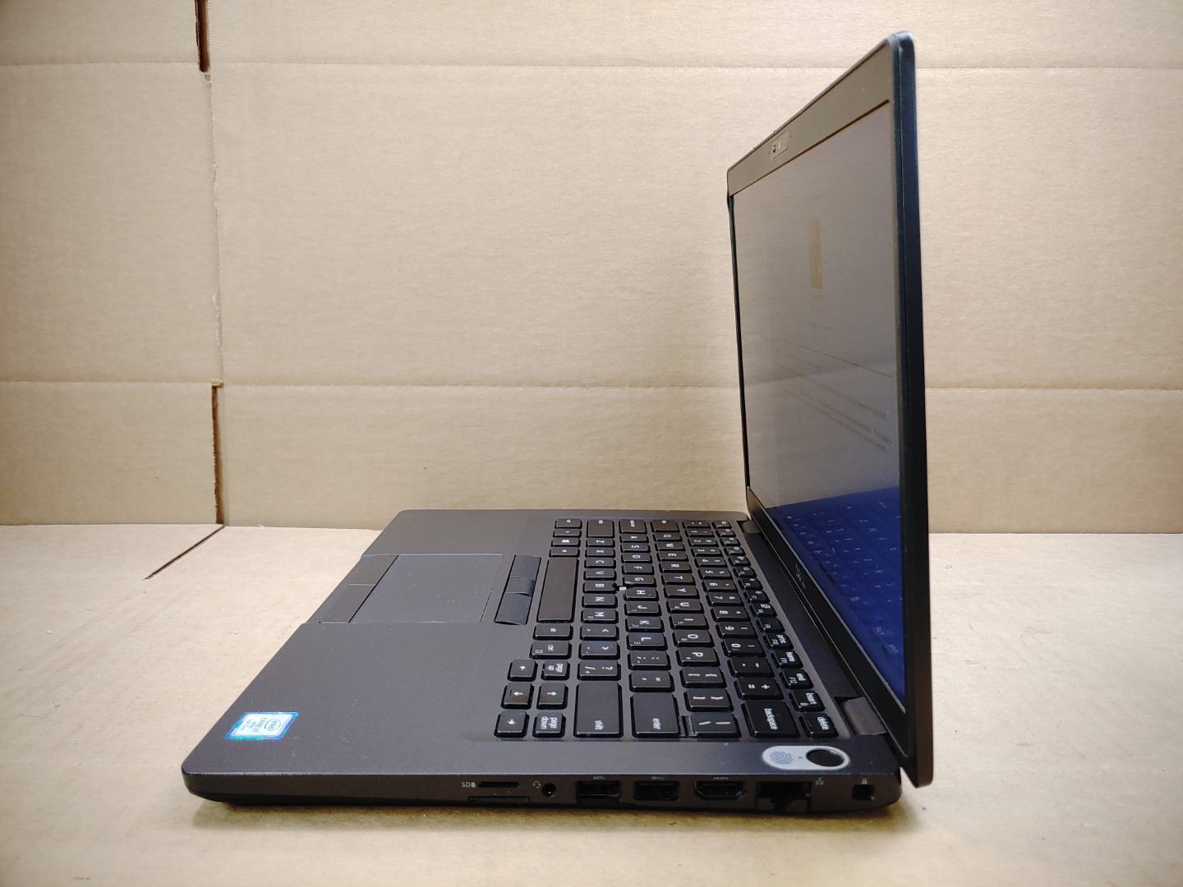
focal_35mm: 26
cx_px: 592
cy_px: 444
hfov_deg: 67.3
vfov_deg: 53.1
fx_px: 889
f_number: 1.8
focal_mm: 4.36
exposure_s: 1/60
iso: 50
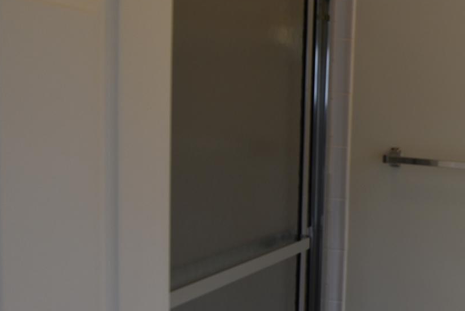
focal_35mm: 40
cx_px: 569
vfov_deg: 33.4
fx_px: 517
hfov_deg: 36.3
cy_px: 163
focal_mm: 16
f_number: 5.6
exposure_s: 1/125
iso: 400
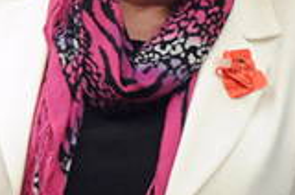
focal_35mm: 360
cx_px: -372
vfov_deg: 3.8
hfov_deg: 5.6
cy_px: -1
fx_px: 2941
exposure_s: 1/80
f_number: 5.6
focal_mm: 45
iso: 2500
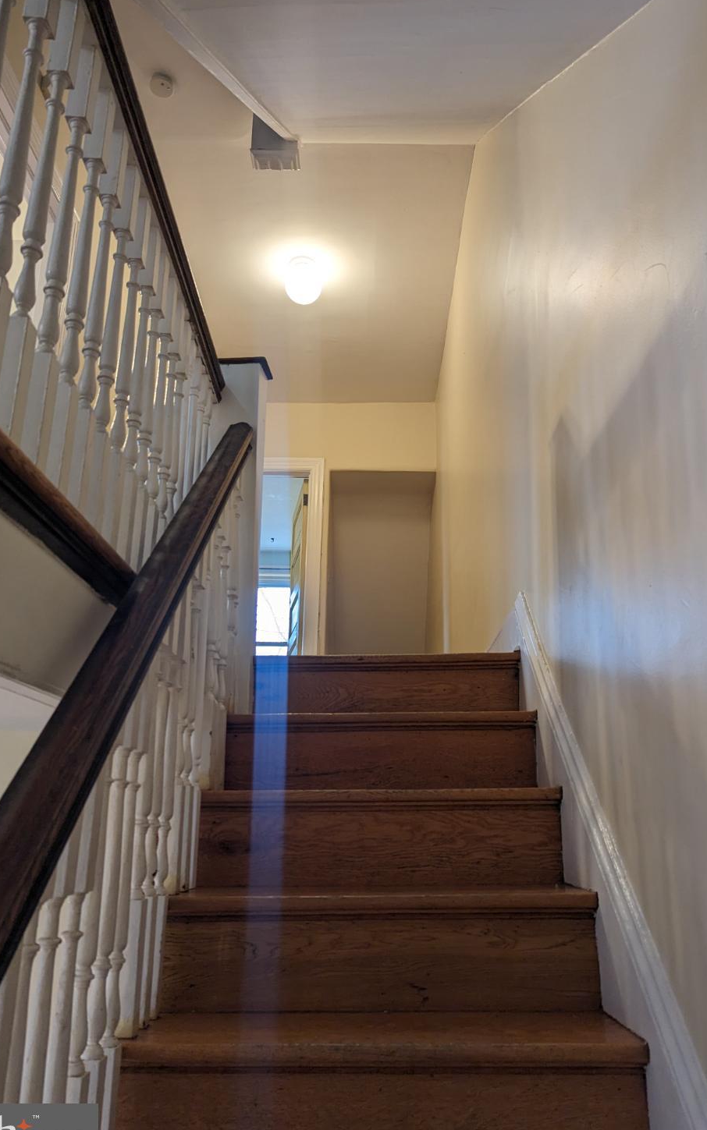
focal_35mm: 27
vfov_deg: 68.4
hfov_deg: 46.0
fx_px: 832
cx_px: 354
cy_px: 569
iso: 115
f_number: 1.85
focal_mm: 6.81
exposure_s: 1/40
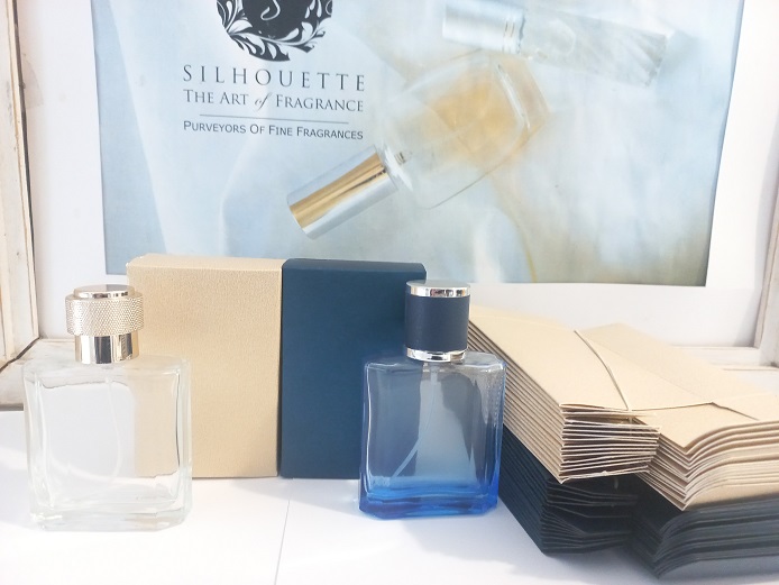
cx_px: 390
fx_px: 563
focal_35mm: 25
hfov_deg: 69.4
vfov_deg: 54.9
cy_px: 292
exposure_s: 1/25
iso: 615
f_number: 1.8
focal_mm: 4.6
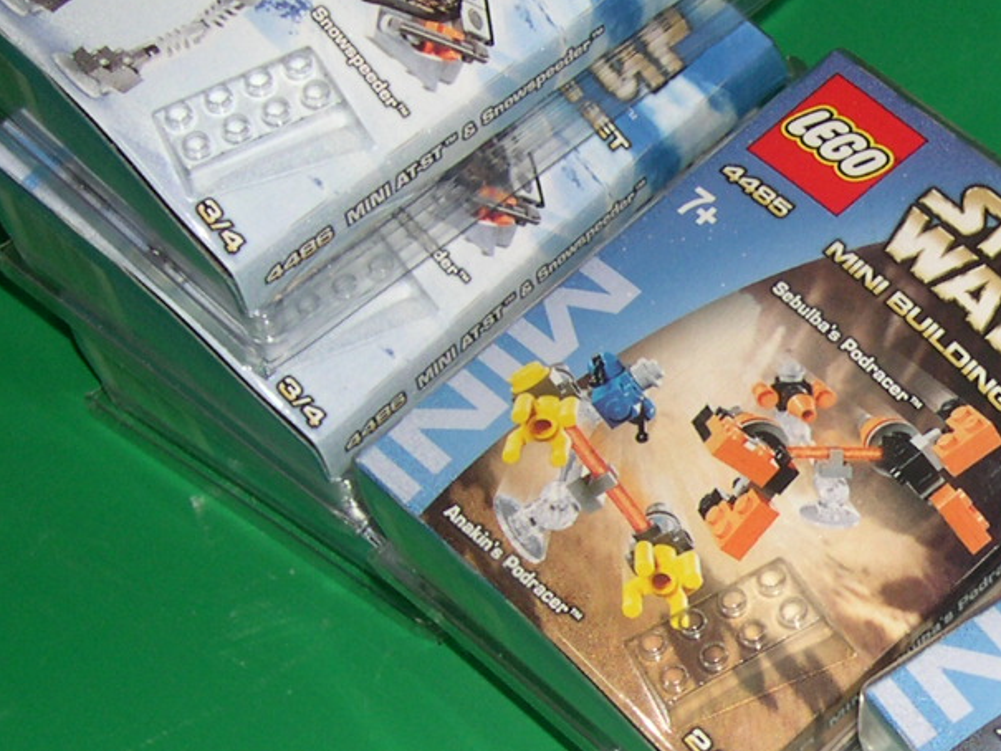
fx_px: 3210
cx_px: 1003
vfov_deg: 13.3
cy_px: 604
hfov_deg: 17.3
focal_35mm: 111
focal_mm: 9
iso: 100
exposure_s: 1/60
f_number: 2.9
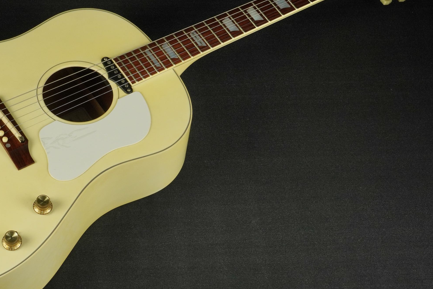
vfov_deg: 17.1
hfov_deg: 25.2
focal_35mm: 80
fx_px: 959
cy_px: 132
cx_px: 124
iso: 800
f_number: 11
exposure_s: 1/60
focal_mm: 35
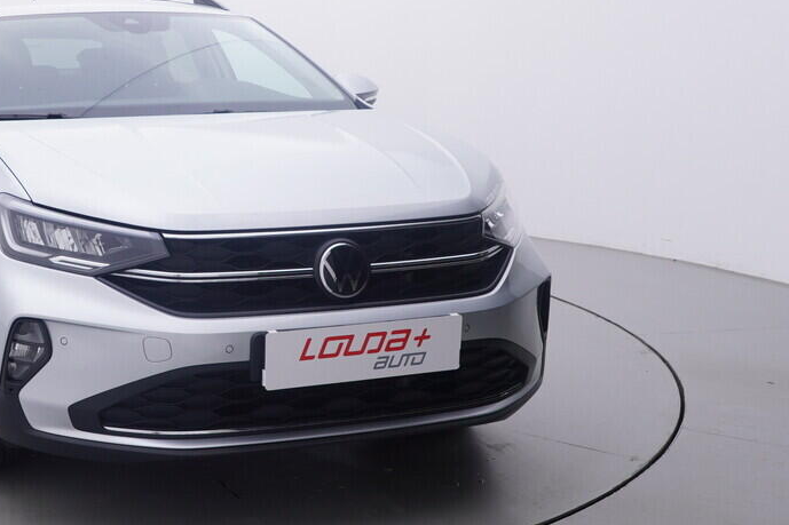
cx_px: 56
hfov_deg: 38.5
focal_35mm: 47
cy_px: 189
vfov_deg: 28.5
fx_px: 1031
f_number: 5
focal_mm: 15
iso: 200
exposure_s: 1/80
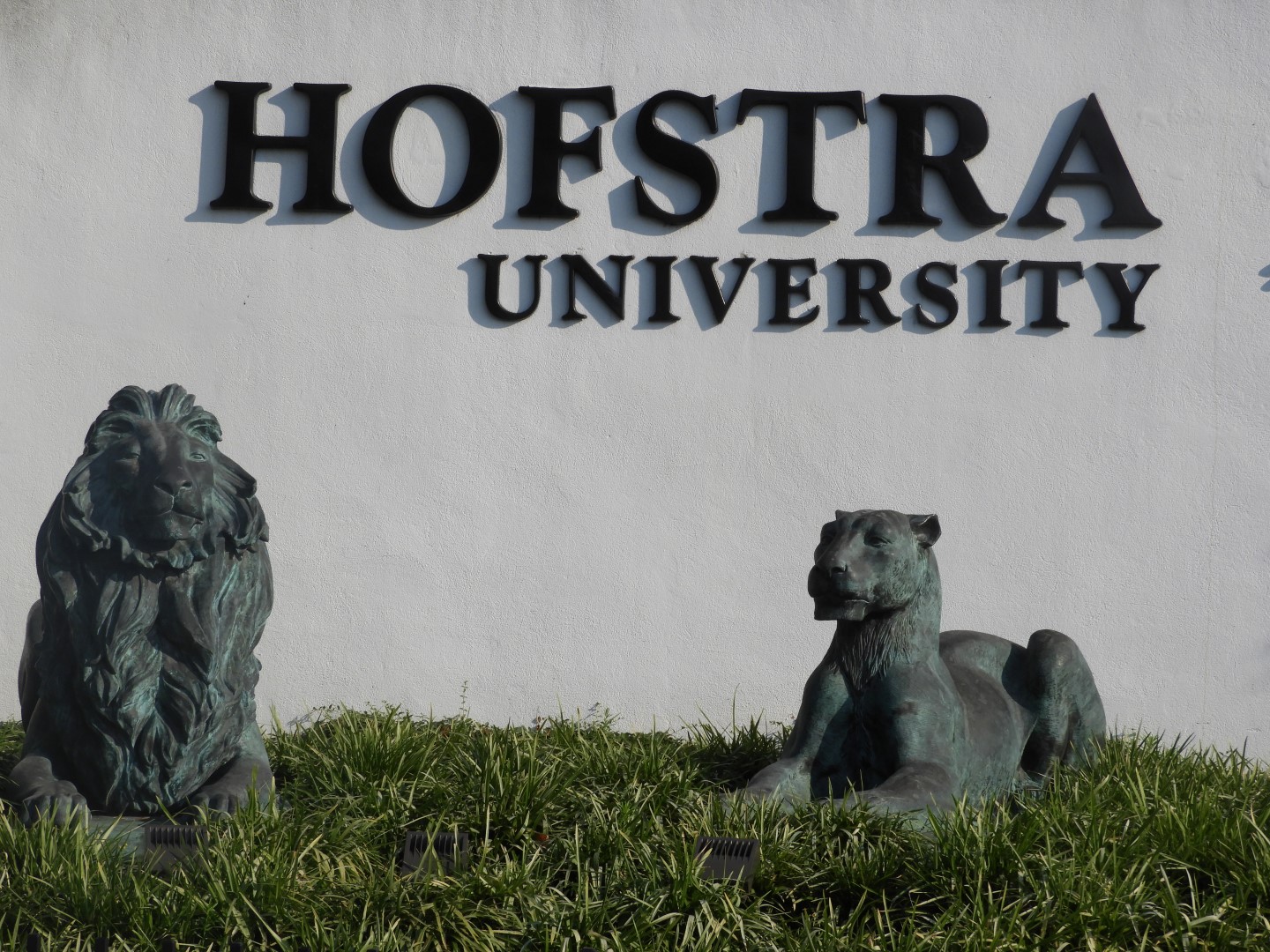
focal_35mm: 95
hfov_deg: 20.7
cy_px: 476
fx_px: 3485
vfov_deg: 15.6
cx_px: 635
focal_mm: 17
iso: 100
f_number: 4.8
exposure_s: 1/1000
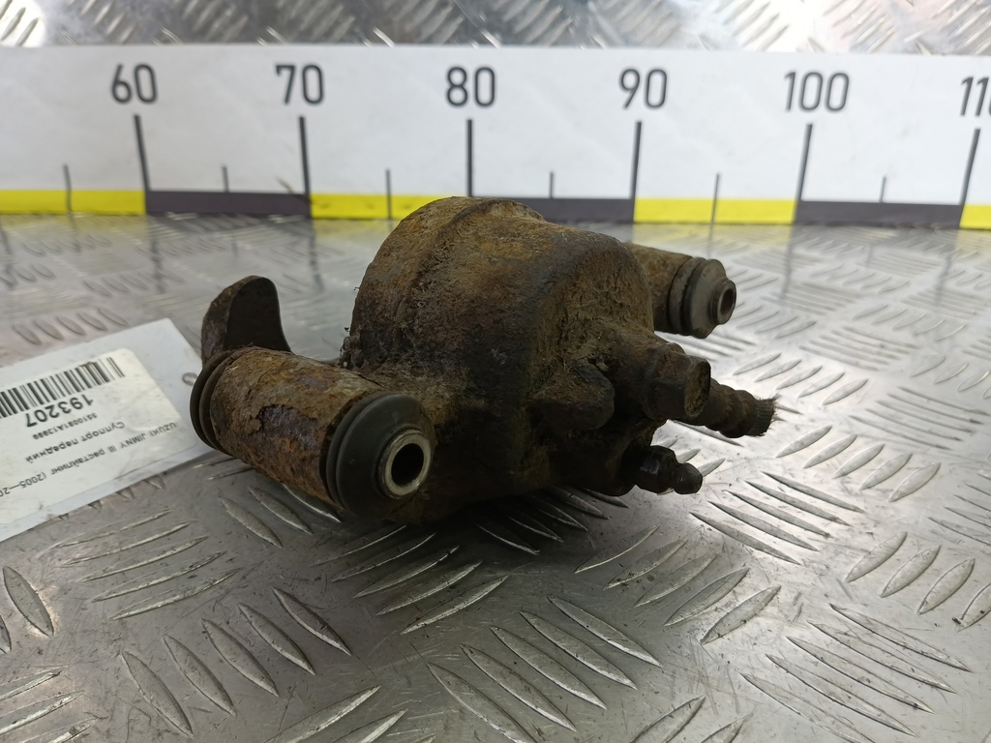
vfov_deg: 58.9
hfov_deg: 73.9
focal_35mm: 23
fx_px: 658
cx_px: 496
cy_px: 372
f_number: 1.6
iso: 151
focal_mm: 4.11
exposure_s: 1/100
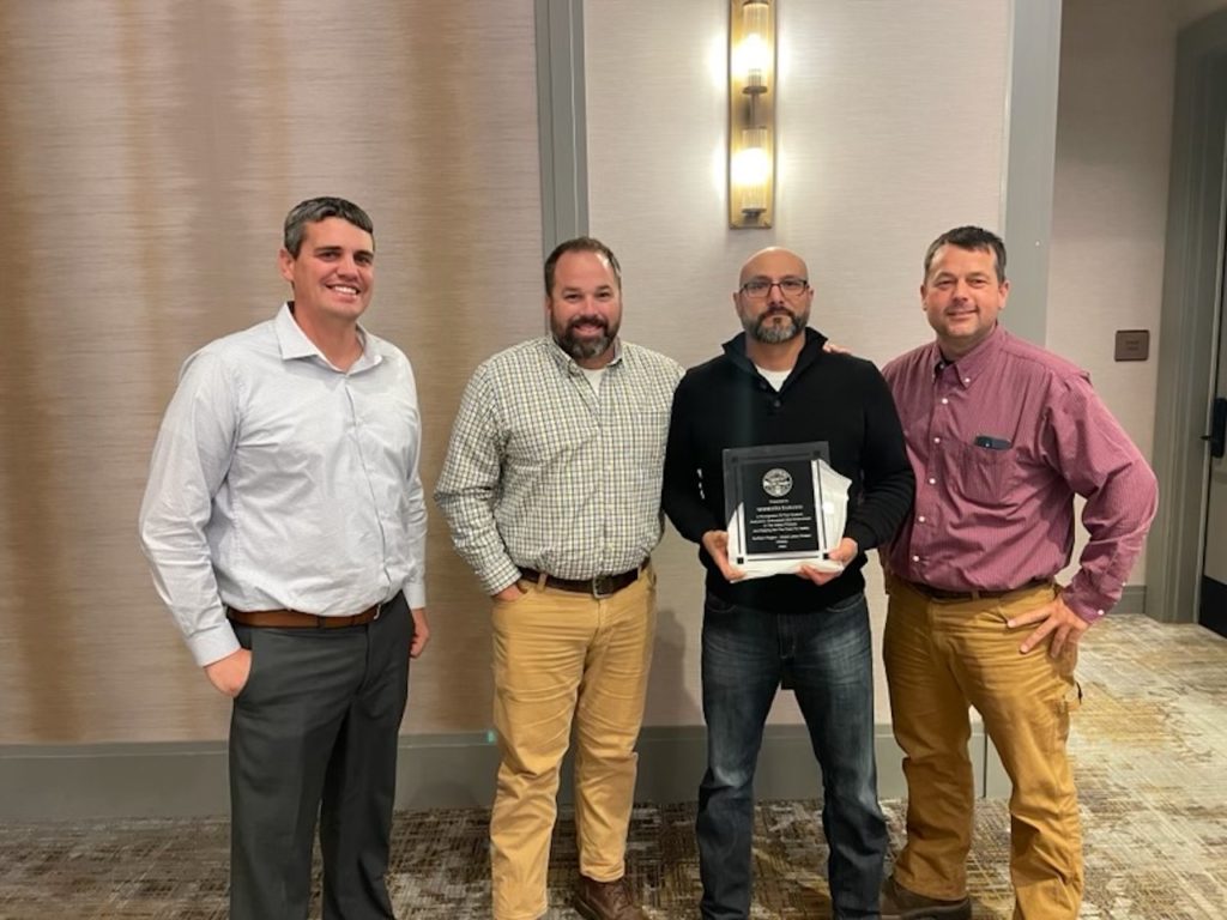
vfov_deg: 53.1
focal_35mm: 26
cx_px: 614
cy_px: 460
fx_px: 922
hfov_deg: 67.3
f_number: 1.6
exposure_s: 1/60
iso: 250
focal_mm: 4.2
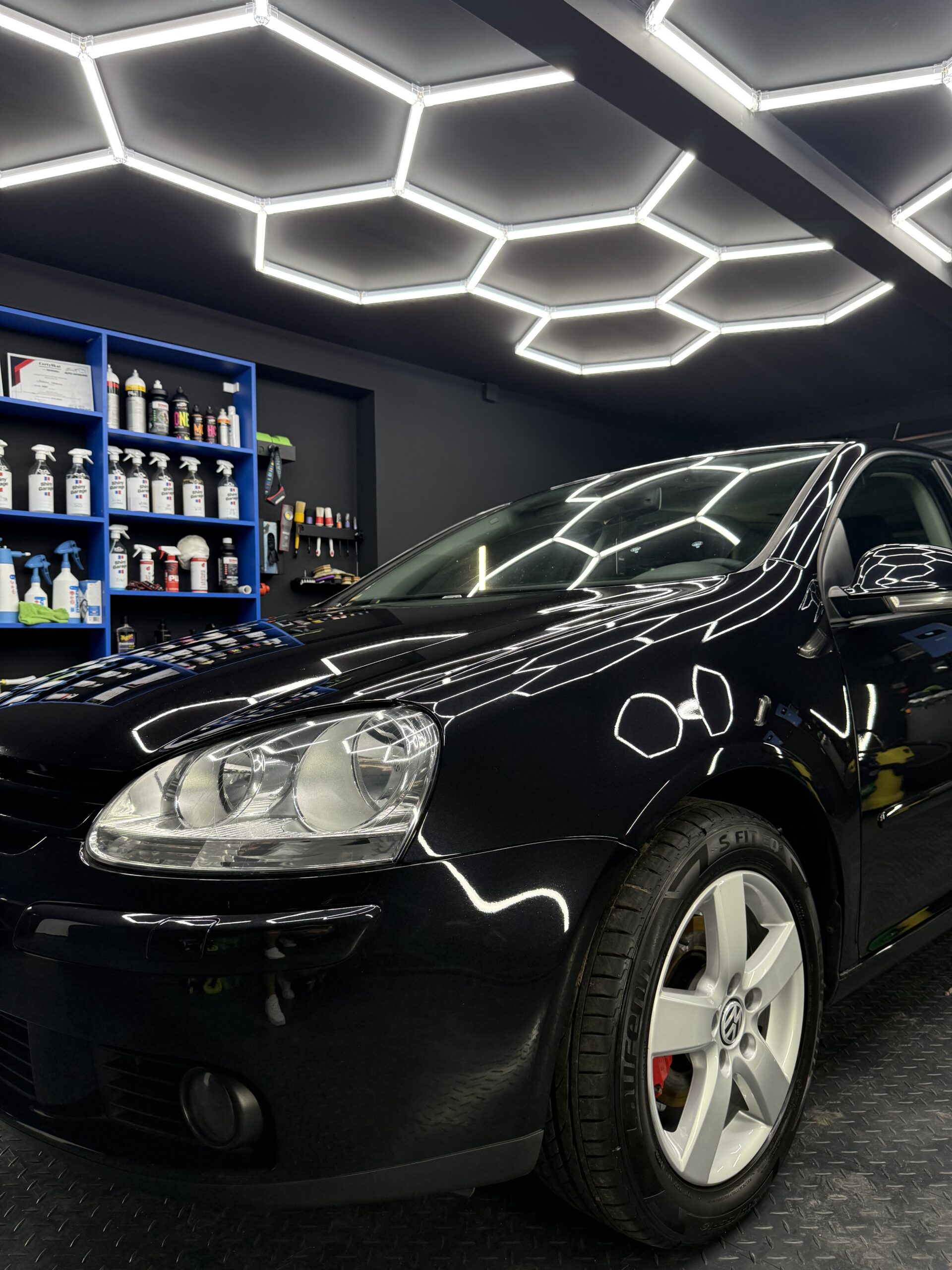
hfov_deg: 56.8
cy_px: 635
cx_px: 476
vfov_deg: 71.6
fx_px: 880
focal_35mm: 24
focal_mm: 6.76
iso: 200
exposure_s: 1/121
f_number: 1.78
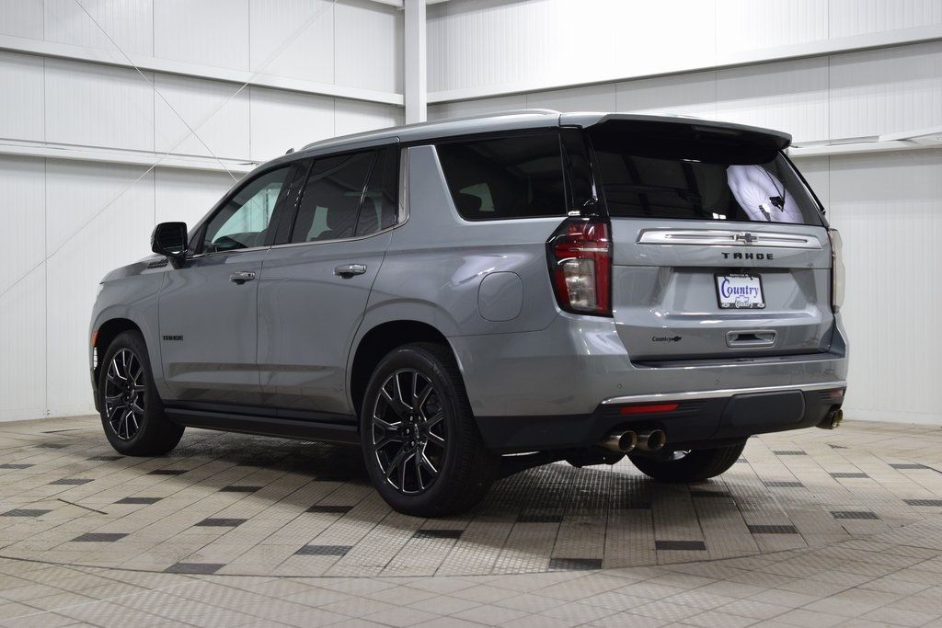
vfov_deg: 25.8
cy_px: 314
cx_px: 471
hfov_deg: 37.8
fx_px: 1374
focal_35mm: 52
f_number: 6.3
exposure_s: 1/15
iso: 450
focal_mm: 35
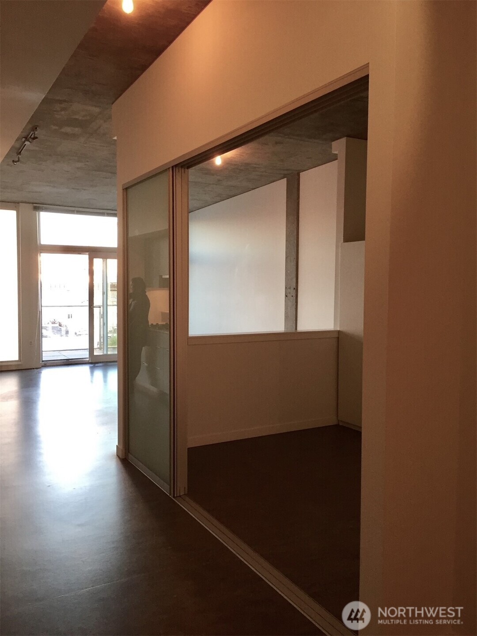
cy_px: 318
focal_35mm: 29
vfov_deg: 61.7
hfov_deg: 48.2
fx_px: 533
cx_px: 238
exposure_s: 1/30
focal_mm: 4.15
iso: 100
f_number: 2.2
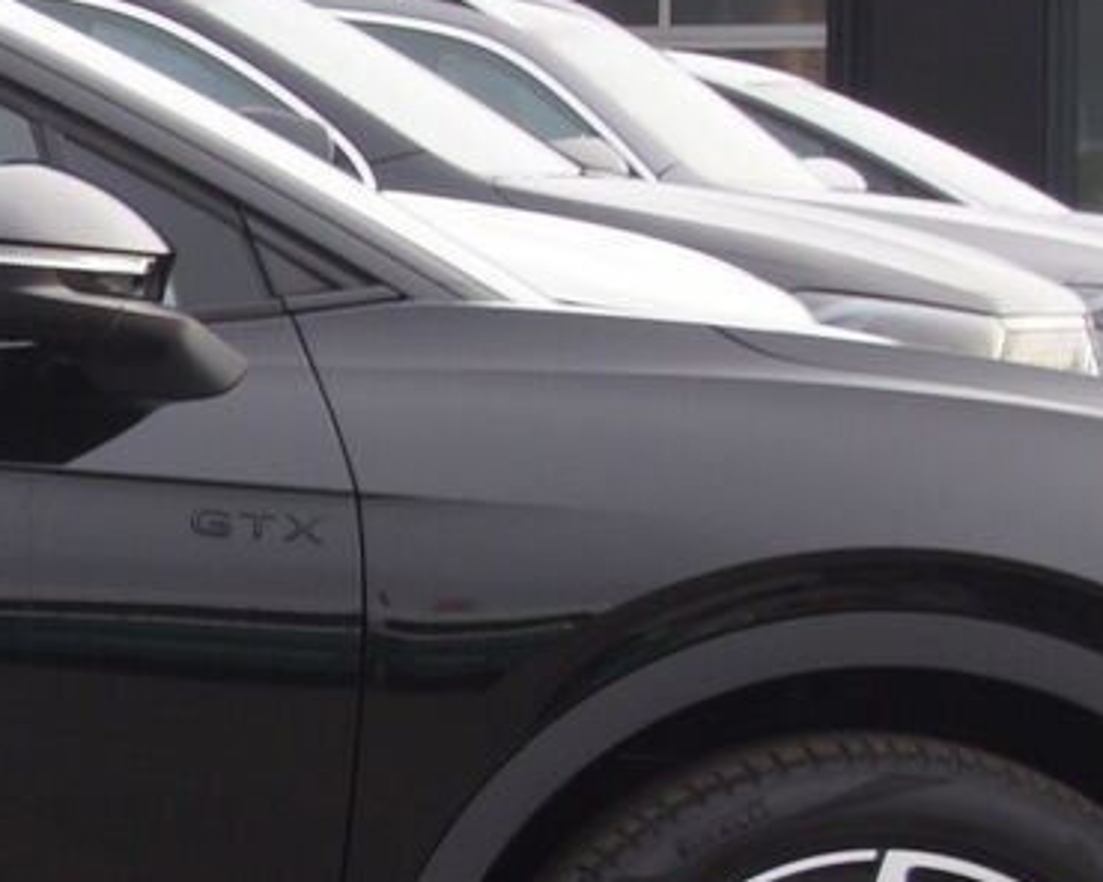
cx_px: -730
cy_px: 578
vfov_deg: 6.1
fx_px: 8338
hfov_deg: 7.4
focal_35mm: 255
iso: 100
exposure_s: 1/125
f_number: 6.3
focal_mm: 35
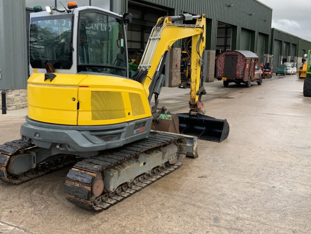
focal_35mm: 38
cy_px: 104
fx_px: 341
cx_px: 130
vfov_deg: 37.7
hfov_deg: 48.8
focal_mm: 3
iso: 16
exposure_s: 1/268
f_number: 1.8
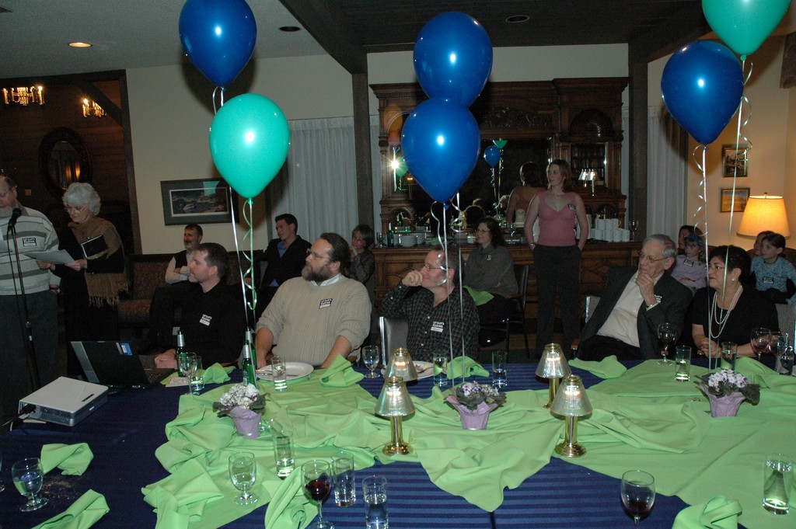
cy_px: 264
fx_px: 597
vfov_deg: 47.9
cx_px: 398
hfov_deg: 67.4
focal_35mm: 27
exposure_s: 1/60
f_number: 6.3
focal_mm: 18
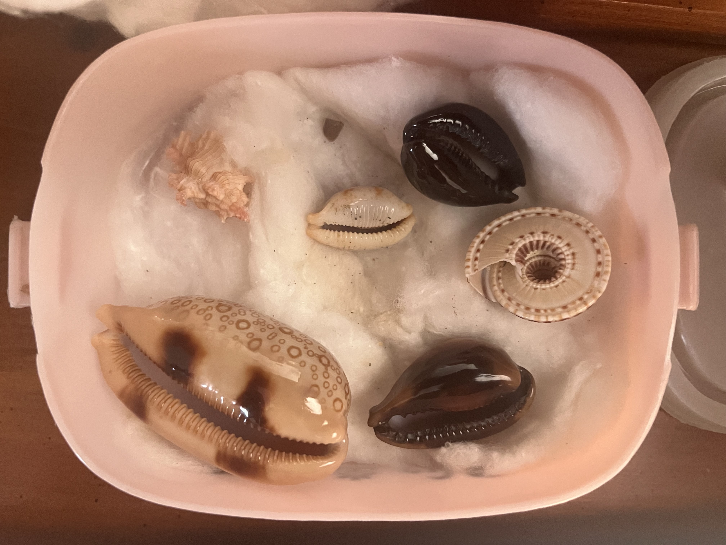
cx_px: 363
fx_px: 545
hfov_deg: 67.3
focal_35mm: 26
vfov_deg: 53.1
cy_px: 272
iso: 500
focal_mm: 5.1
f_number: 1.6
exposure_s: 1/50
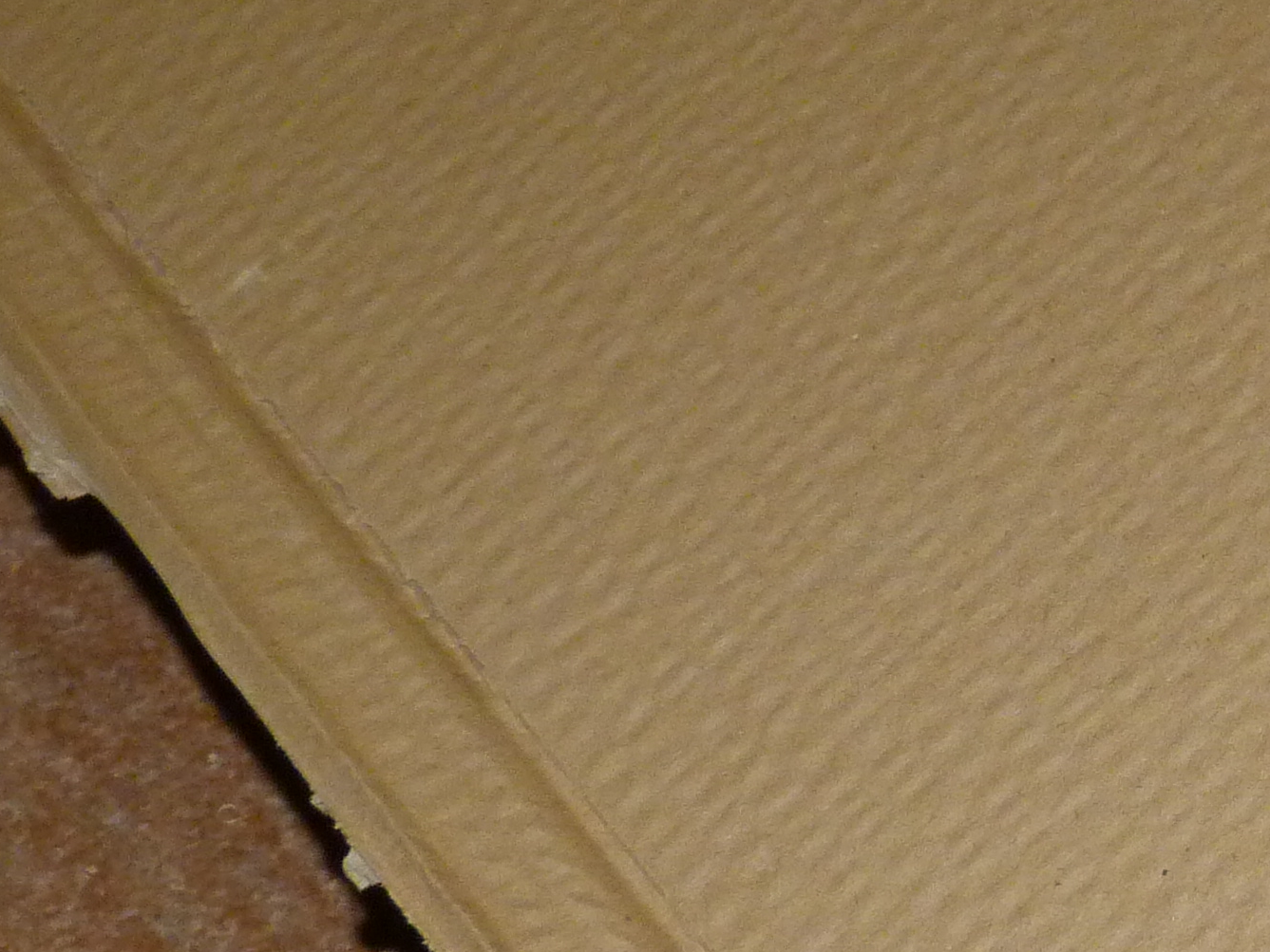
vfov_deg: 11.8
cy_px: 367
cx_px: 1620
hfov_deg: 15.0
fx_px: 4623
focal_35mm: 126
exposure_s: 1/20
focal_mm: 7
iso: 200
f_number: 3.1
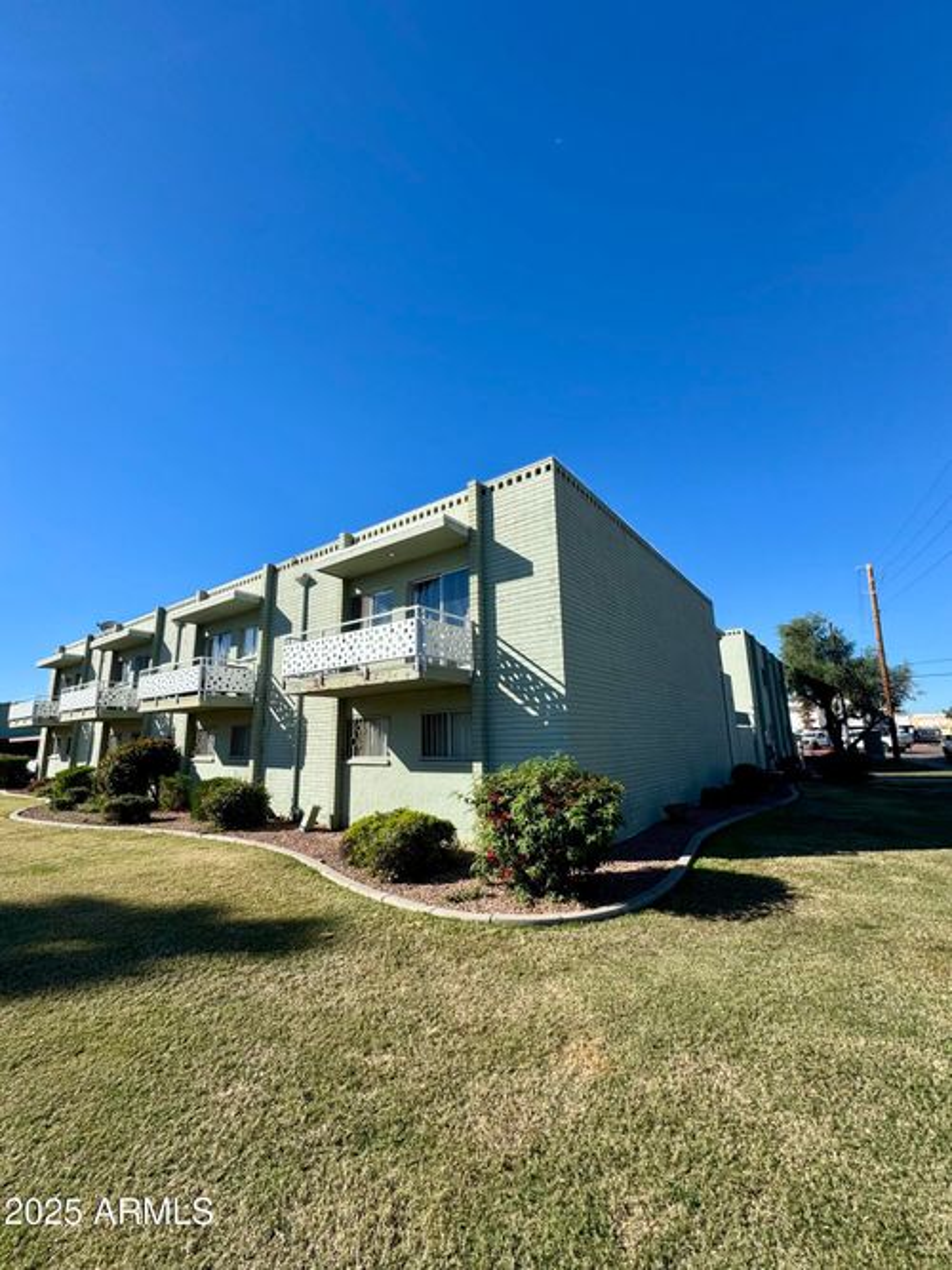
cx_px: 476
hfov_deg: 85.7
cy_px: 635
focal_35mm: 14
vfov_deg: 102.1
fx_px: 514
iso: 40
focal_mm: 2.22
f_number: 2.2
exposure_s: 1/1789
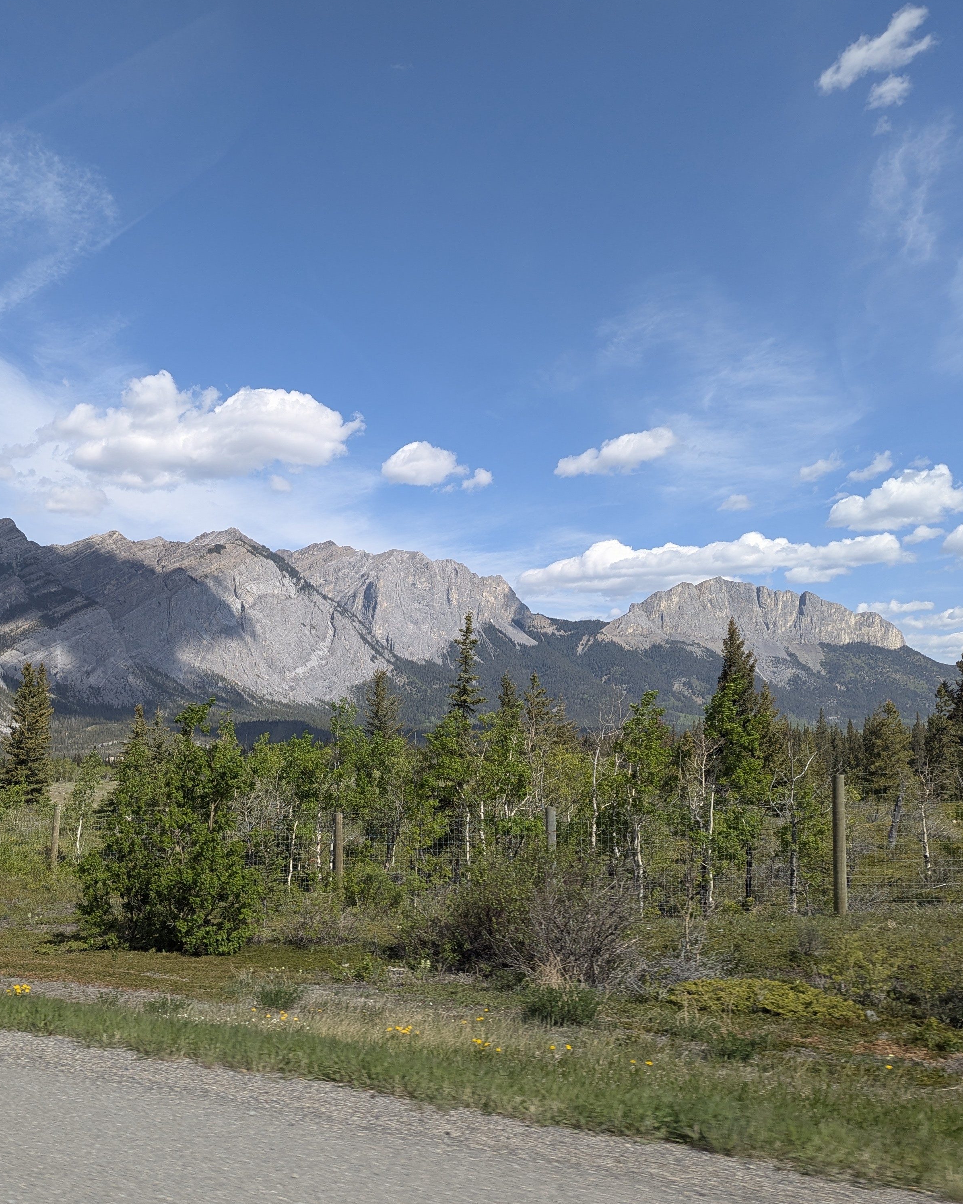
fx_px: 1140
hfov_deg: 45.4
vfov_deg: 55.7
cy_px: 607
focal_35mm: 32
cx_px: 355
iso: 45
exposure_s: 1/1550
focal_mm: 6.81
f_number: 1.85
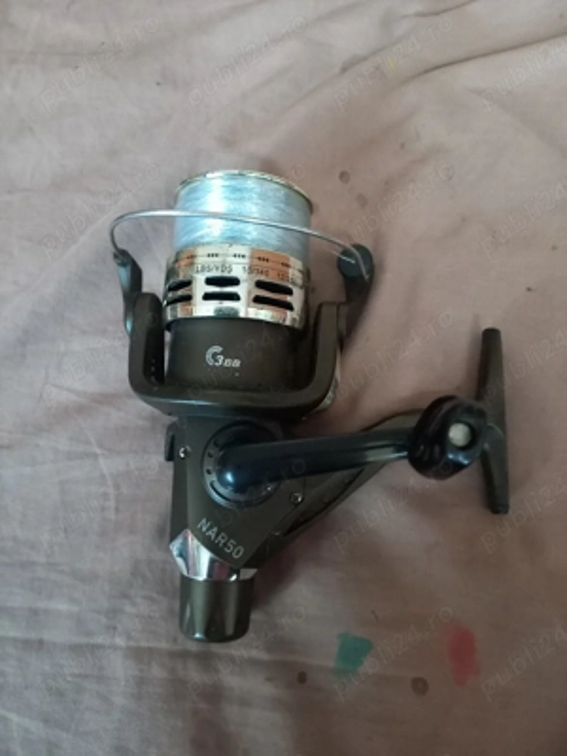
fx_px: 546
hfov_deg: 54.9
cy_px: 378
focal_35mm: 25
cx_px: 284
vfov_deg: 69.4
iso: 1250
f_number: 1.8
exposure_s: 1/16.7
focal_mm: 4.65
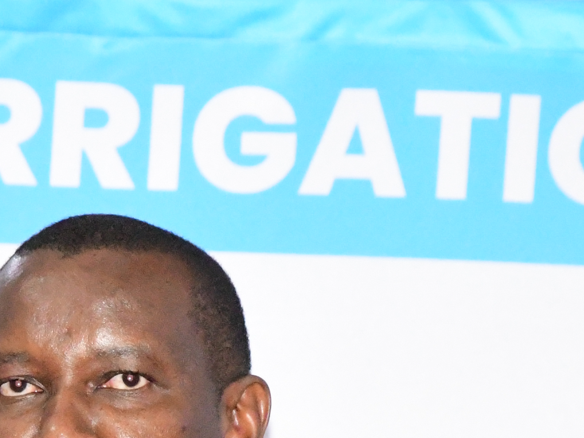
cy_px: 598
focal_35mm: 647
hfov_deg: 3.1
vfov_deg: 2.3
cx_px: 114
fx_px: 10914
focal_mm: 140
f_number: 10
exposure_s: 1/320
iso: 12800
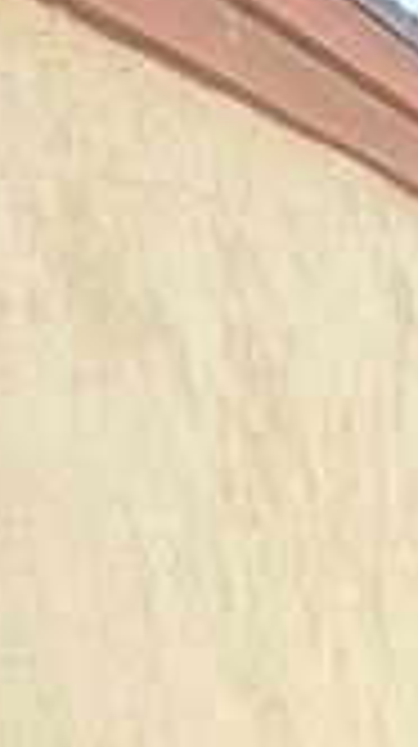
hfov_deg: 12.7
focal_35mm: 94
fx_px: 1858
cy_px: 2124
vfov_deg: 12.3
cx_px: 431
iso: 100
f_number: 2.2
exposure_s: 1/99
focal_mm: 2.22
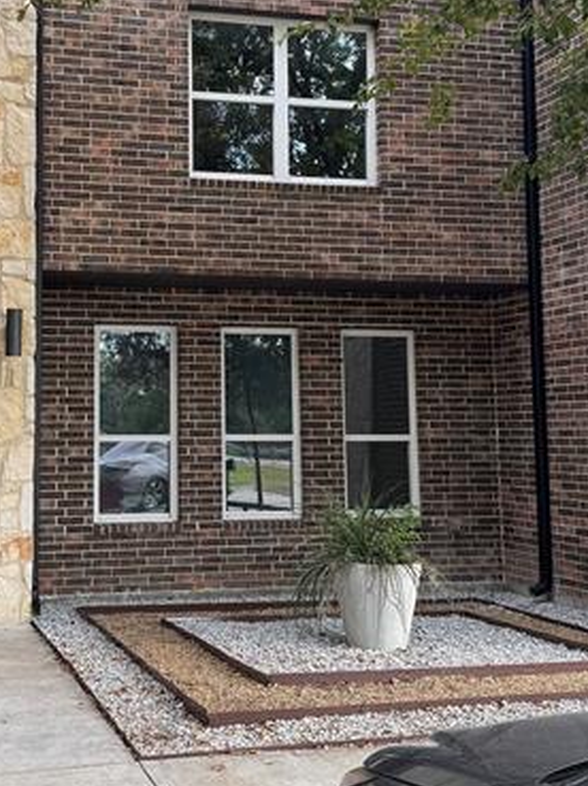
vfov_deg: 38.1
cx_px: 158
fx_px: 1134
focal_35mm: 50
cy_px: 322
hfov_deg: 28.7
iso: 64
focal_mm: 6.76
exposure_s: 1/166
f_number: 1.78
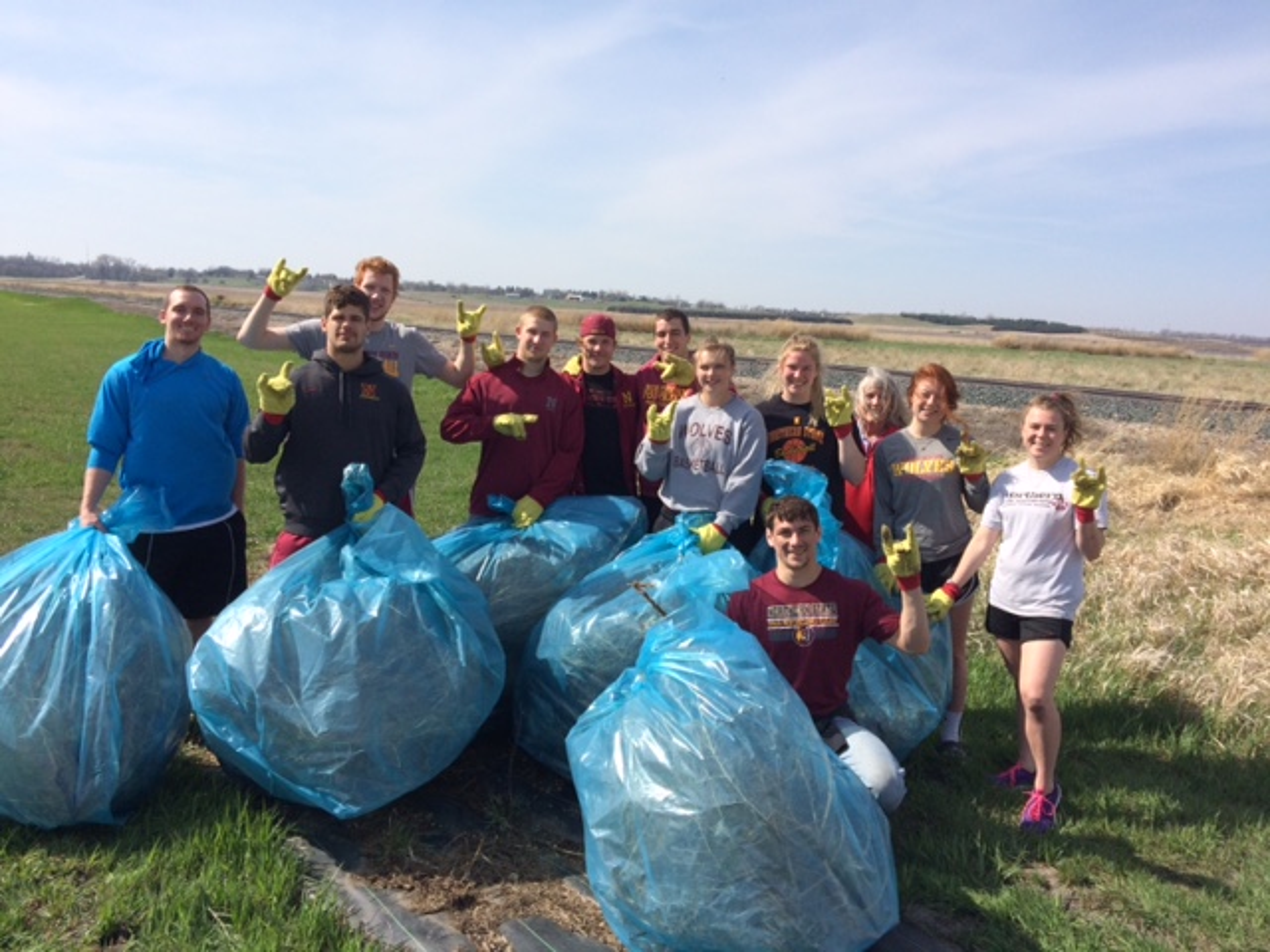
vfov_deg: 48.2
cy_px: 476
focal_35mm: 29
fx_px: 1064
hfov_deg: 61.7
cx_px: 635
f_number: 2.2
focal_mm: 4.15
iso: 32
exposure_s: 1/2564
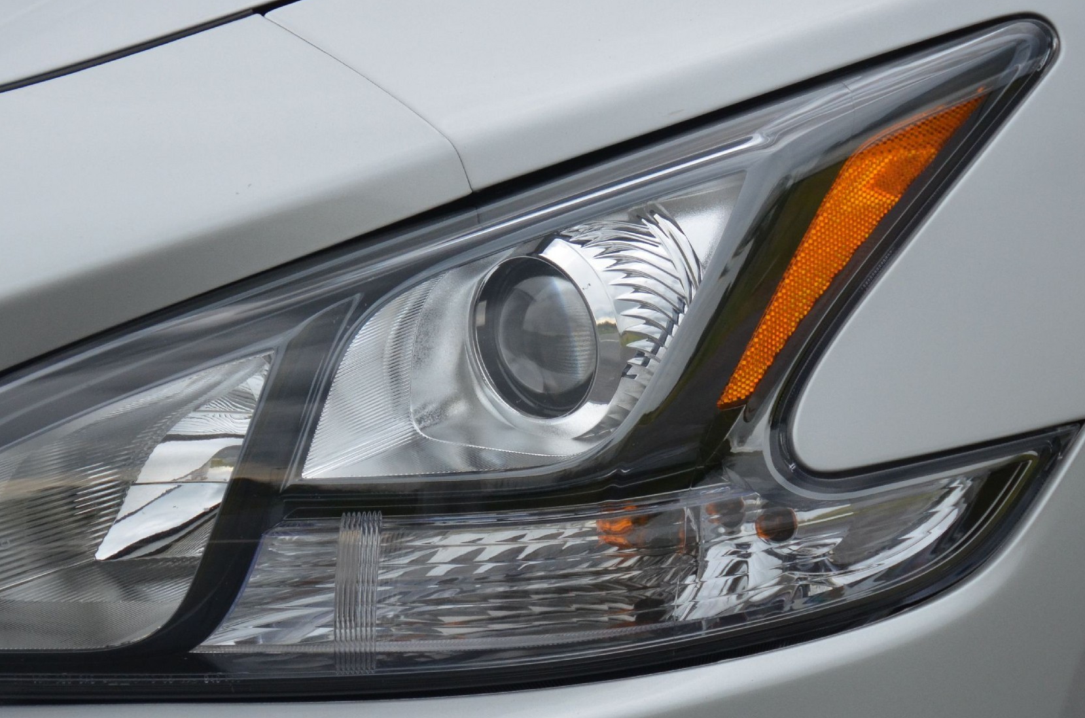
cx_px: 493
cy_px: 318
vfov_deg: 4.7
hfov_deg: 7.0
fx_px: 8842
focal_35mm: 294
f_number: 5.6
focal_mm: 130
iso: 800
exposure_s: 1/800
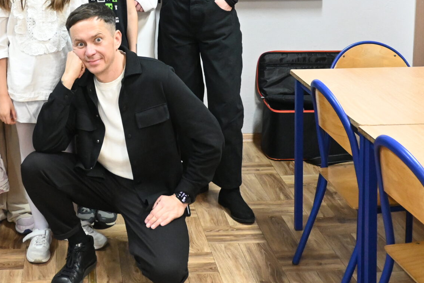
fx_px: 755
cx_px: 135
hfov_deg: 31.1
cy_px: -24
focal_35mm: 64
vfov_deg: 20.3
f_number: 3.8
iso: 3200
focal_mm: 19
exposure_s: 1/80
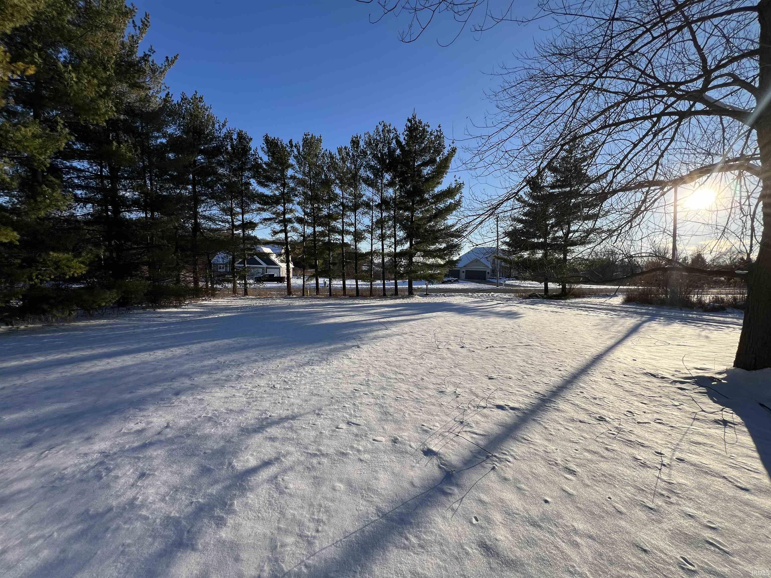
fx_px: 290
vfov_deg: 89.9
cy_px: 289
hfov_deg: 106.2
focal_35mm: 13
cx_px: 386
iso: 32
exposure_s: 1/1876
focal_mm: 1.57
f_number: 1.8
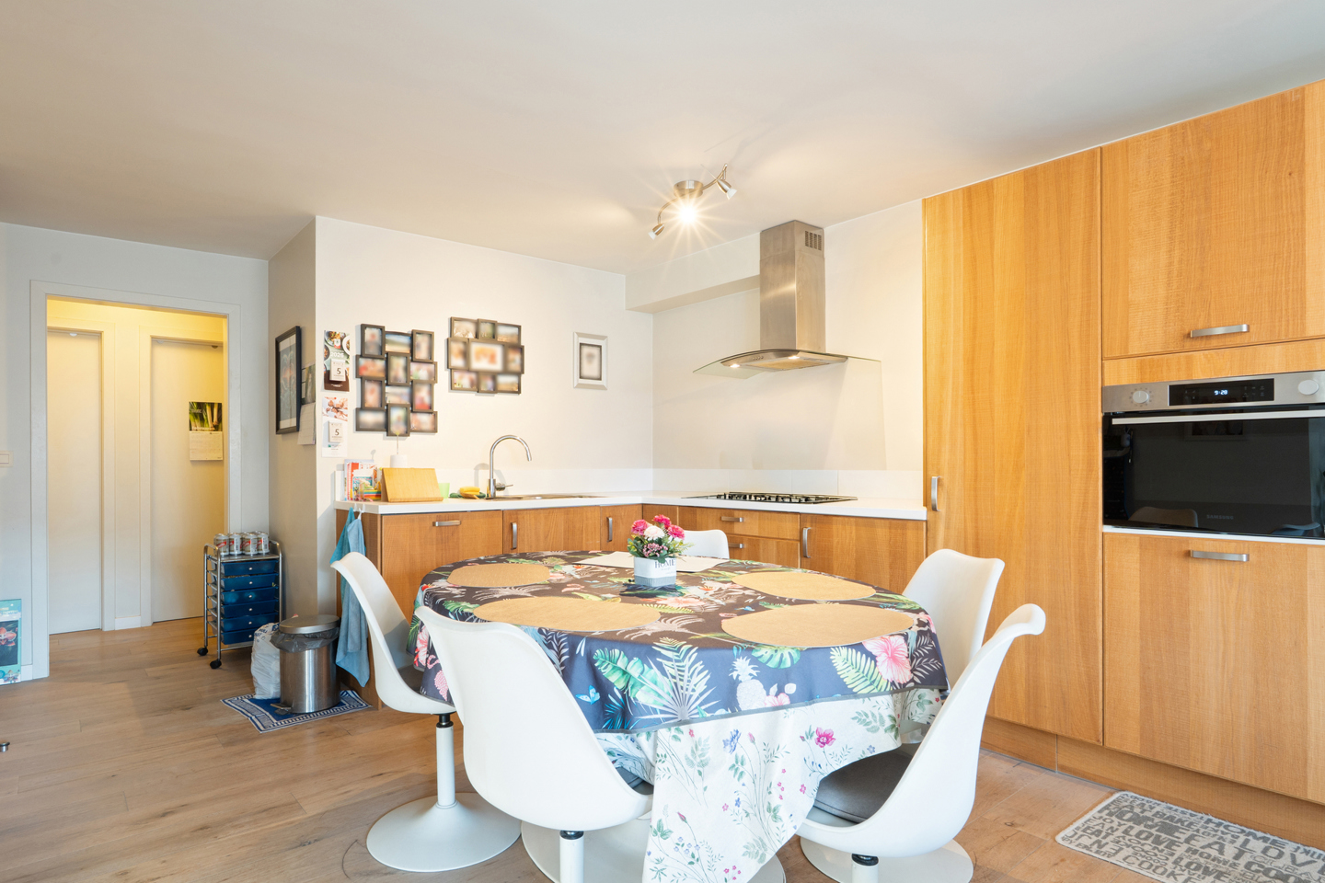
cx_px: 622
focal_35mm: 20
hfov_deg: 83.9
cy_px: 472
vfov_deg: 61.9
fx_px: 736
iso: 200
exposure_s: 1
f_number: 11
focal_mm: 16
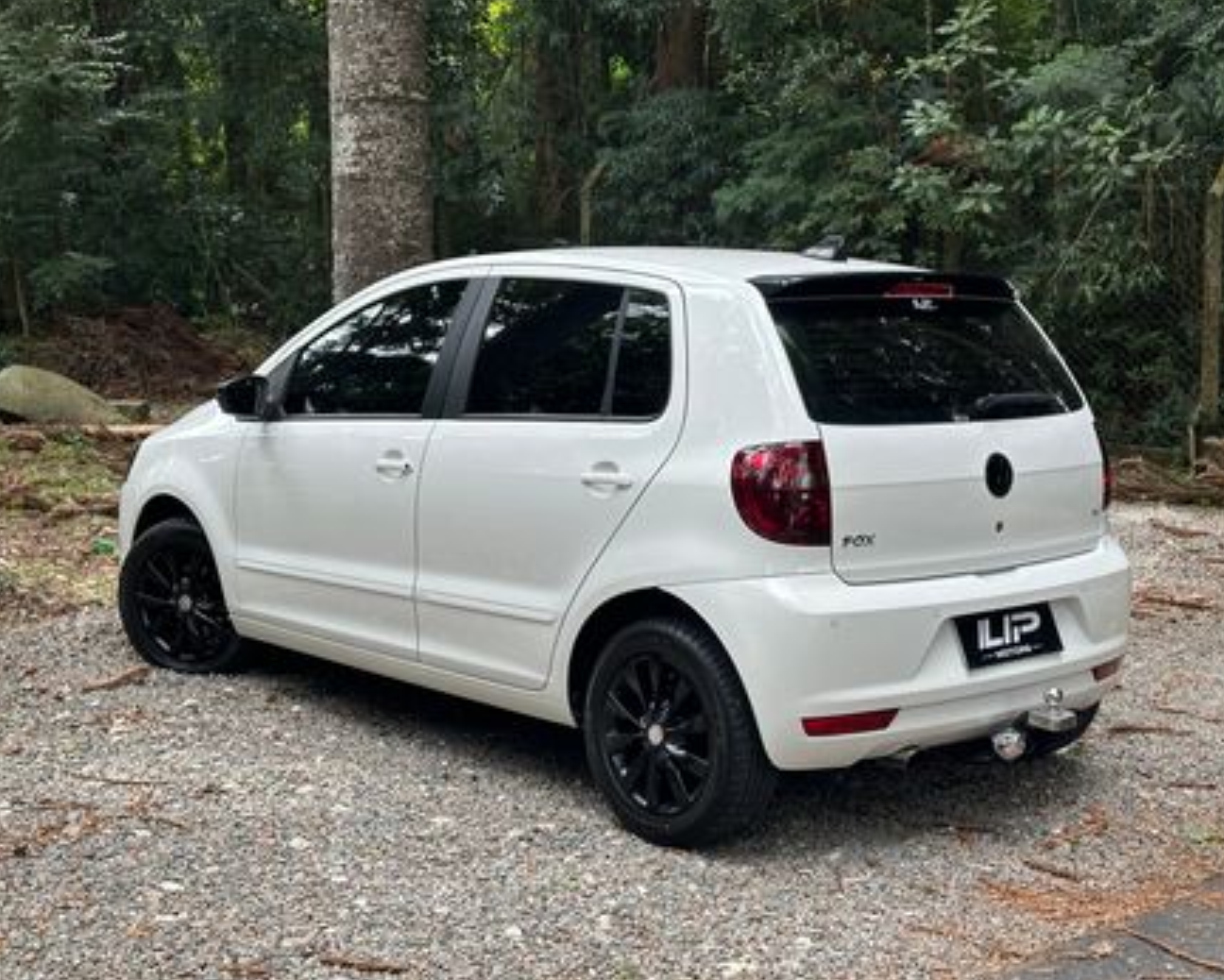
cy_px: 487
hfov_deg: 36.6
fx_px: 1848
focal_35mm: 51
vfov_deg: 29.7
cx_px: 657
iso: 64
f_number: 1.78
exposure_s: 1/704
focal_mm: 6.86
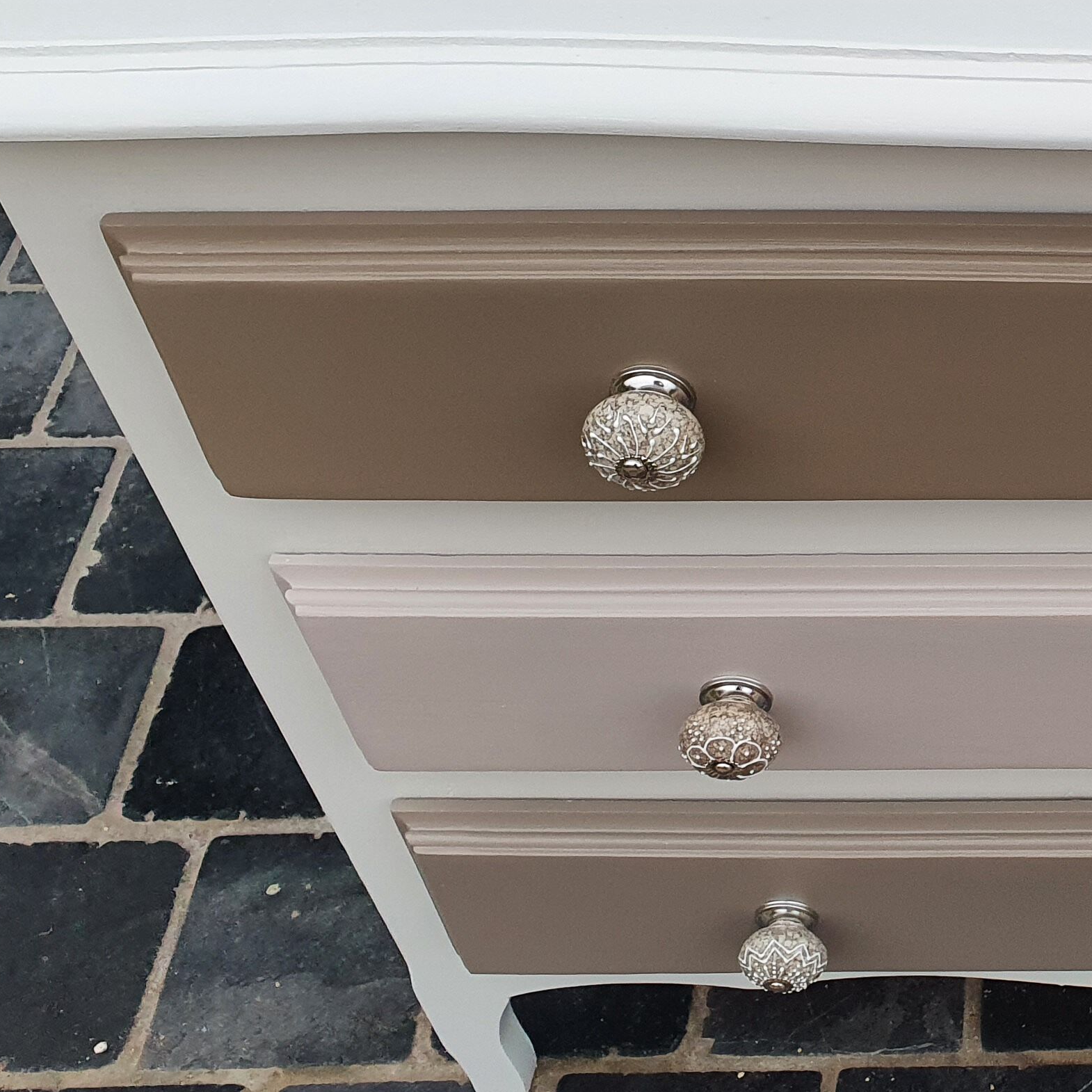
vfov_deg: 28.9
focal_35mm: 59
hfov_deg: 26.4
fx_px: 2106
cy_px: 354
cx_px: 1247
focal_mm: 4.32
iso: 200
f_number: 2.4
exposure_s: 1/50
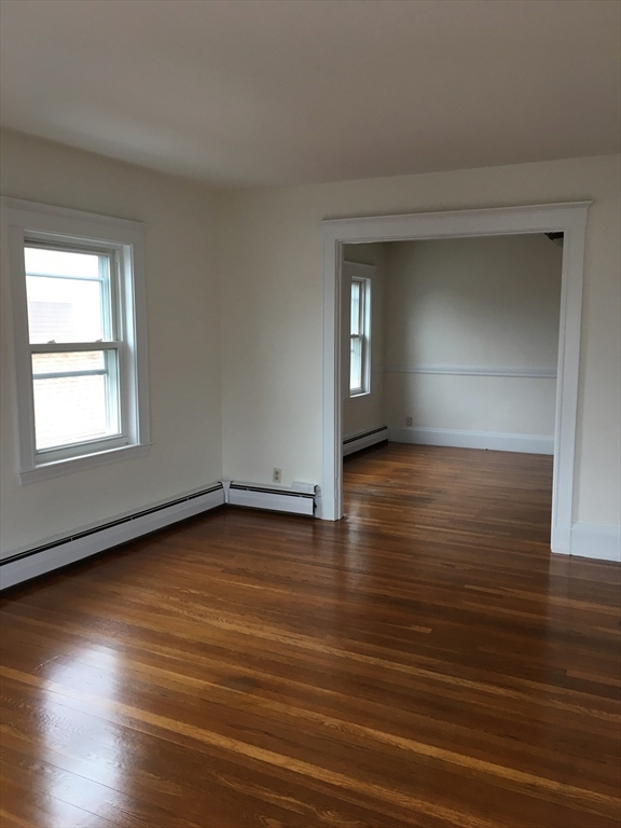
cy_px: 414
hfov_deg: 48.2
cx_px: 310
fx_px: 694
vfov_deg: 61.7
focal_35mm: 29
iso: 25
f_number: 2.2
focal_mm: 4.15
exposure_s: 1/30
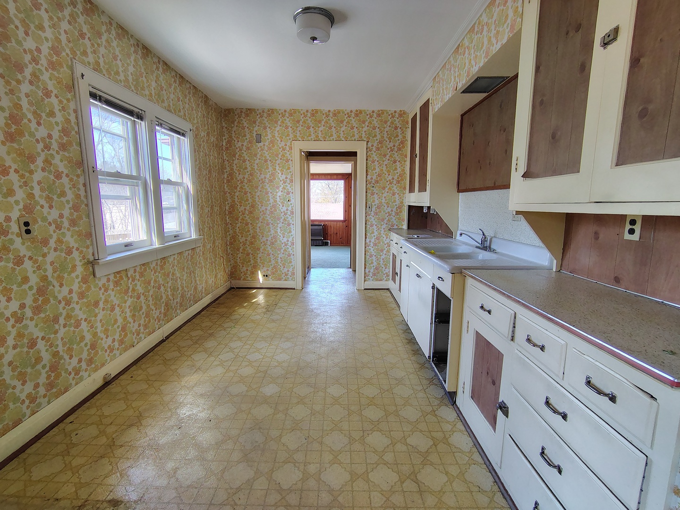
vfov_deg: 78.1
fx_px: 314
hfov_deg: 94.5
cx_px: 340
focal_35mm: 16
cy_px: 255
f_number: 2.2
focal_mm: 2.13
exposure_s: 1/60
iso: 368
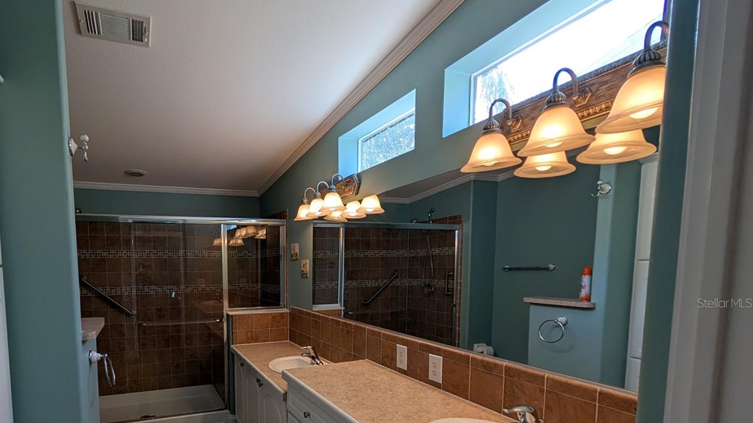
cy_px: 303
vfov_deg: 61.3
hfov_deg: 93.2
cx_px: 266
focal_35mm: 17
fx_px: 339
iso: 47
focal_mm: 2.02
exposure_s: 1/246
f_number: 1.7
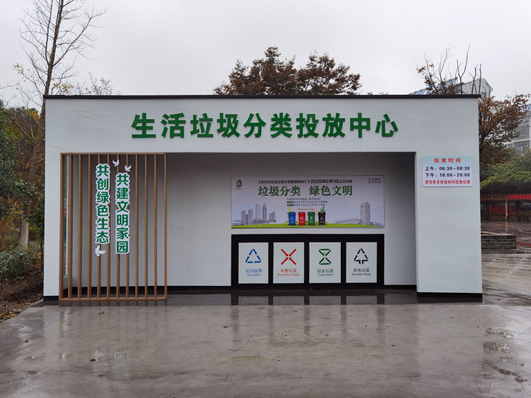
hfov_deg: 63.4
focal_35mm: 28
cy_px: 196
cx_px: 263
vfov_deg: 49.8
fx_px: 430
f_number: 1.9
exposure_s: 1/920
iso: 50
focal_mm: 6.71
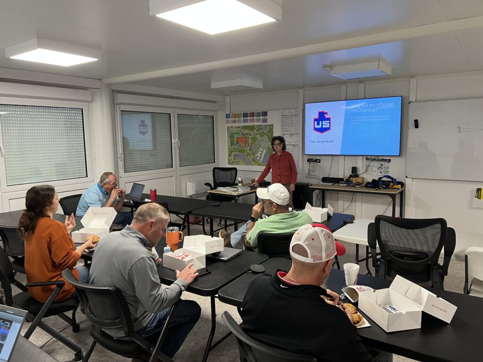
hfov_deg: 67.3
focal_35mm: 26
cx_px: 242
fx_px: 363
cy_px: 181
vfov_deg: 53.1
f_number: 1.5
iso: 125
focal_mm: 5.7
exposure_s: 1/60
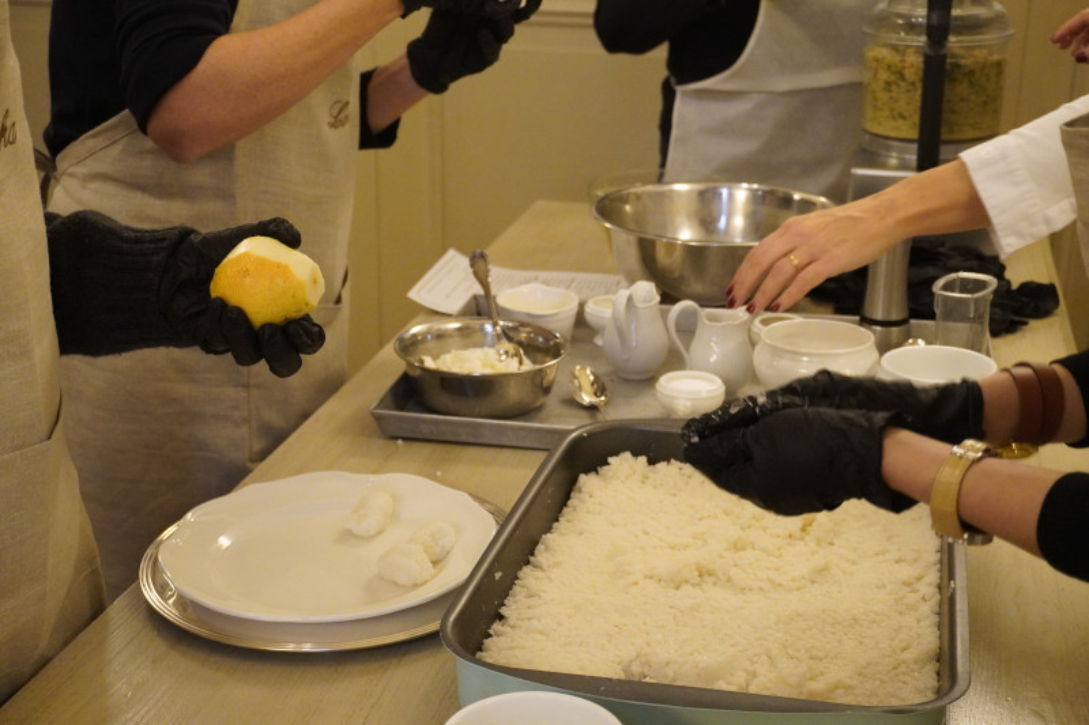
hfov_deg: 41.1
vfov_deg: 28.1
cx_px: 544
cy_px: 362
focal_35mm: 48
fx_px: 1452
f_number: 5
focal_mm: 32
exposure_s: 1/100
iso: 6400
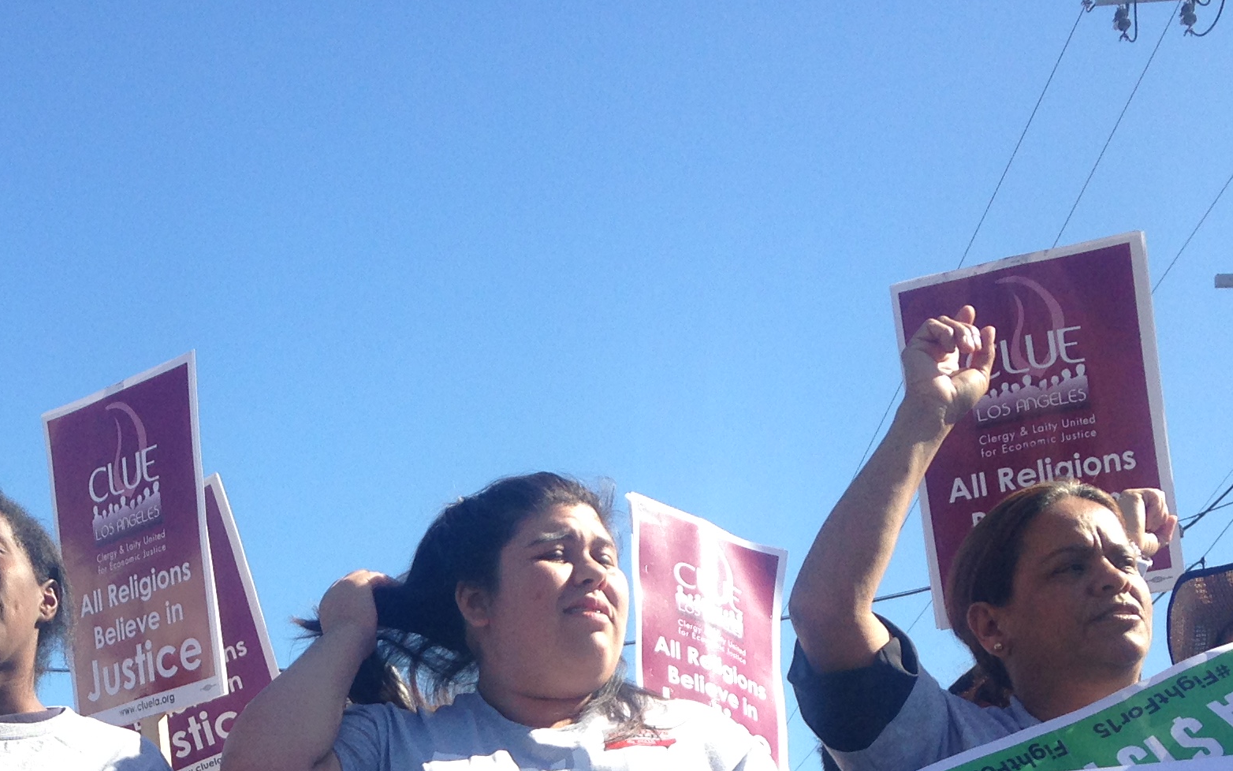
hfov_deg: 27.9
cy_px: 938
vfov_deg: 17.0
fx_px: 2453
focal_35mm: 73
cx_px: 363
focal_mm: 4.12
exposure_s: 1/1085
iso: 50
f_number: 2.4
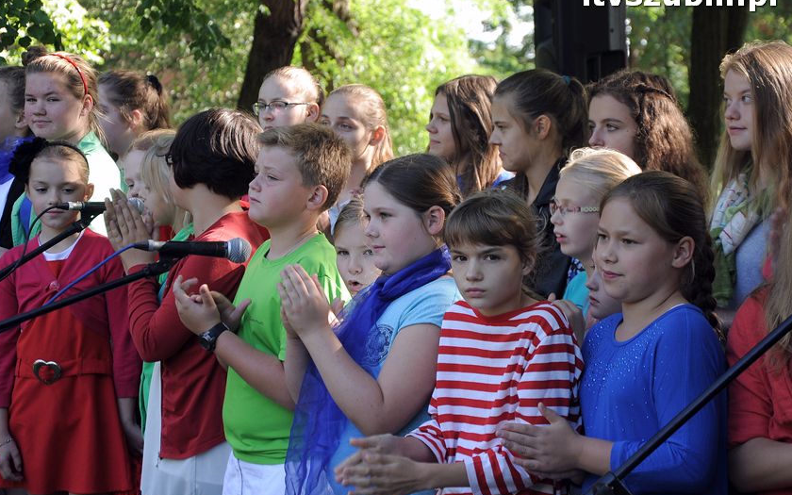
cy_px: 232
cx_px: 394
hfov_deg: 20.4
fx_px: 2202
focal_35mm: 102
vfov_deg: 12.8
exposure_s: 1/125
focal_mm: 66
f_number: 5.3
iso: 400
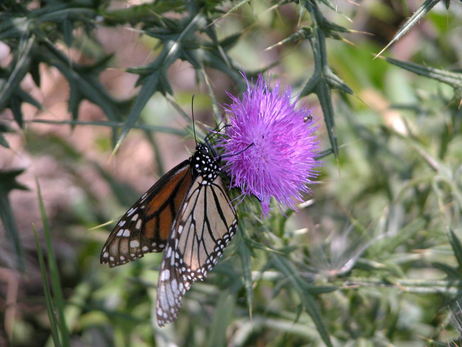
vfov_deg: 5.3
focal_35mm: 280
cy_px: 174
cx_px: 231
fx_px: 3737
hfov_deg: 7.1
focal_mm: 71.2
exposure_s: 1/685
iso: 100
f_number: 4.2
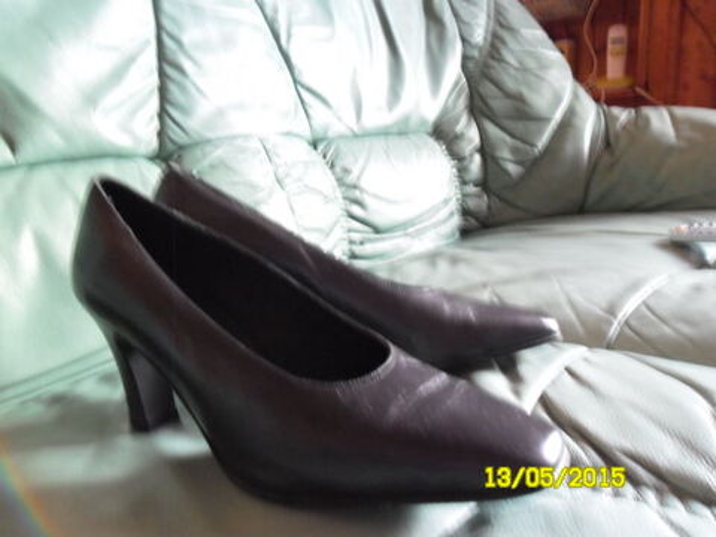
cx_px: 358
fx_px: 558
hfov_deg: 65.3
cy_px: 268
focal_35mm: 27
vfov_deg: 51.4
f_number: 3.5
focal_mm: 4.9
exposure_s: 1/4
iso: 400
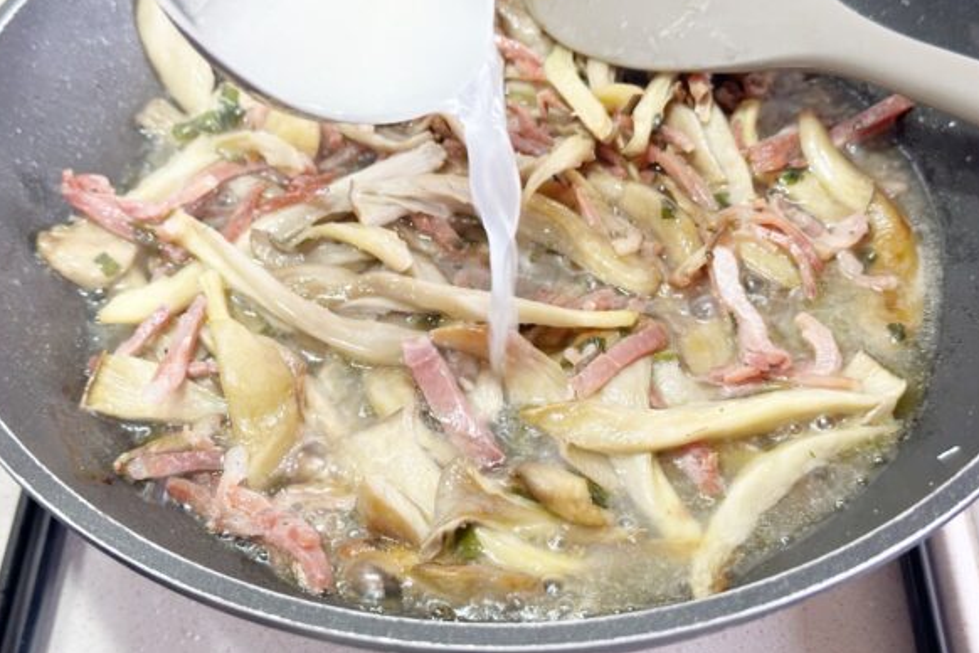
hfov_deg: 38.9
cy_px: 348
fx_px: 1387
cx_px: 482
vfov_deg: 26.5
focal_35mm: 51
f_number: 1.78
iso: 250
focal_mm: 6.86
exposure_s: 1/50
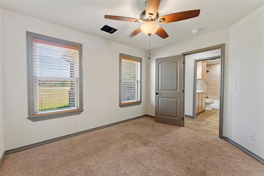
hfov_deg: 104.3
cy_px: 88
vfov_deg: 81.2
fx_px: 103
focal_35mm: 14
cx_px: 132
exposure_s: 1.6
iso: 320
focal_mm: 14
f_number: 9
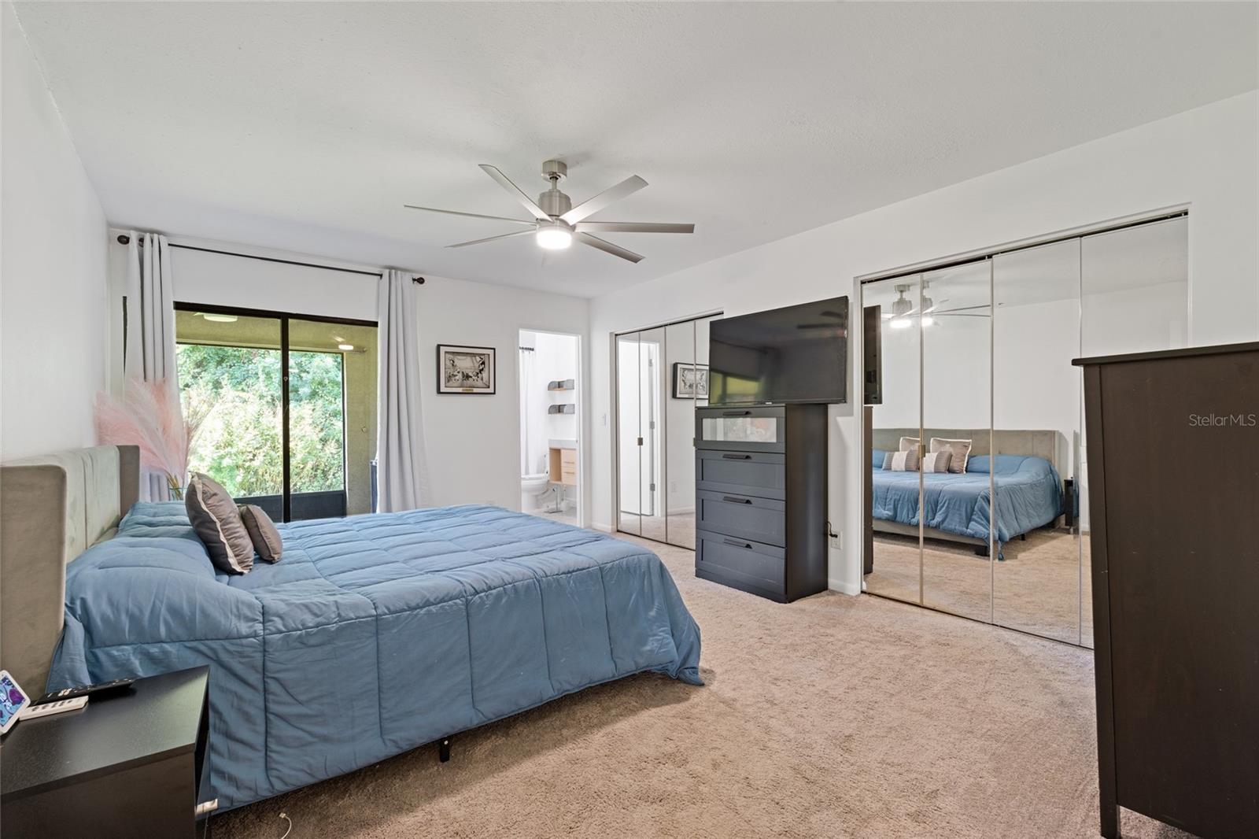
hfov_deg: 96.7
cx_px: 630
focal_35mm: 16
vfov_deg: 73.7
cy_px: 420
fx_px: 559
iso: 250
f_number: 9
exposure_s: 2.5
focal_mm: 16
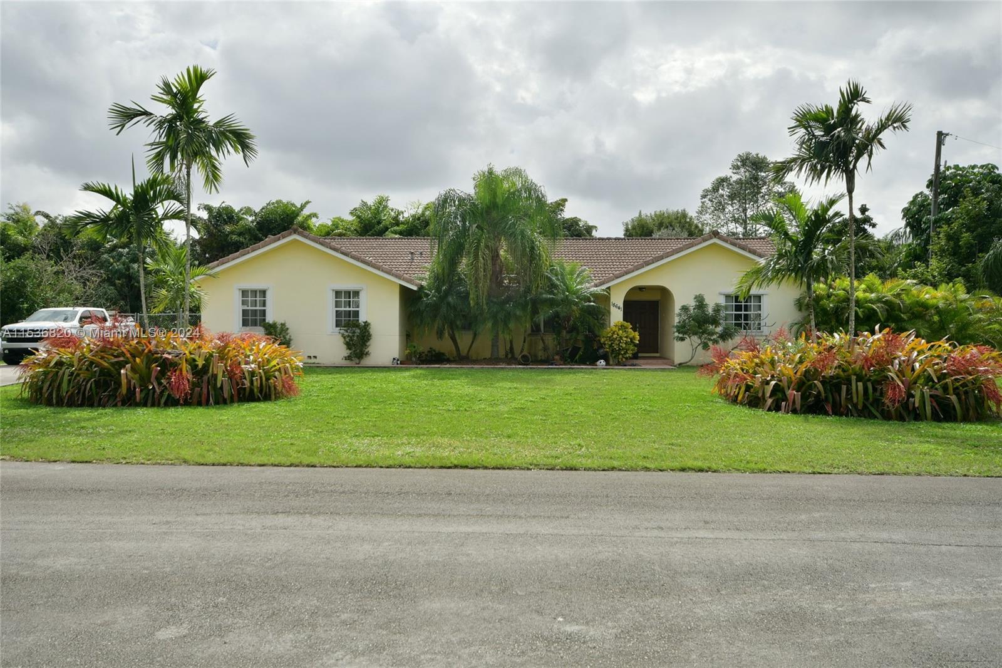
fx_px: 835
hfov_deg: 61.9
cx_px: 501
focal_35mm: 30
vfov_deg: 43.6
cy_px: 334
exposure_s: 1/250
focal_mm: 20
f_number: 8
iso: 100
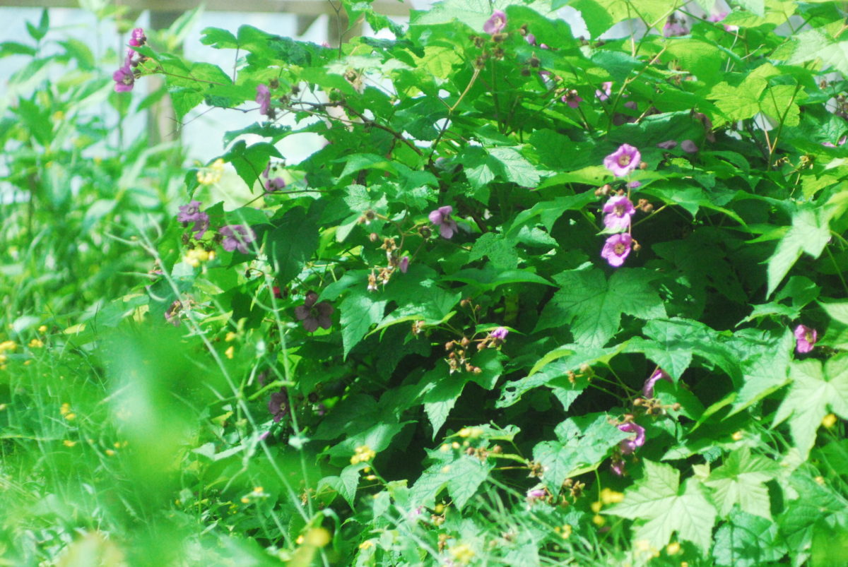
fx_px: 3714
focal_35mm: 158
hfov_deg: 13.0
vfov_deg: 8.7
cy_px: 284
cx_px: 424
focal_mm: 105
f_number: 2.8
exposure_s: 1/6000
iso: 1600
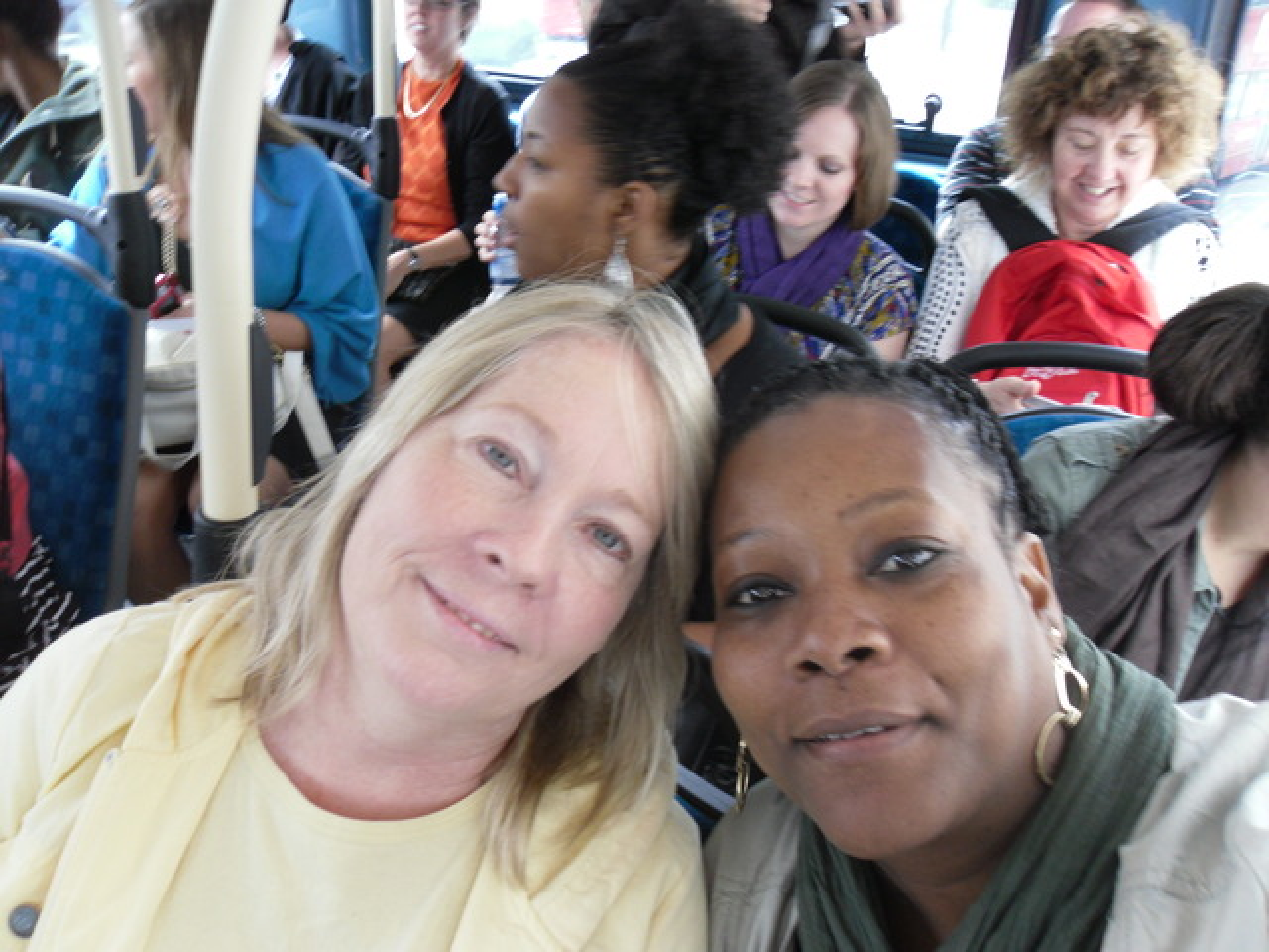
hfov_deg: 42.1
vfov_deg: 32.2
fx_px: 1650
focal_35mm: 45
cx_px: 634
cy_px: 476
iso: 200
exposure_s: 1/45
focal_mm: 6.3
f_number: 3.5
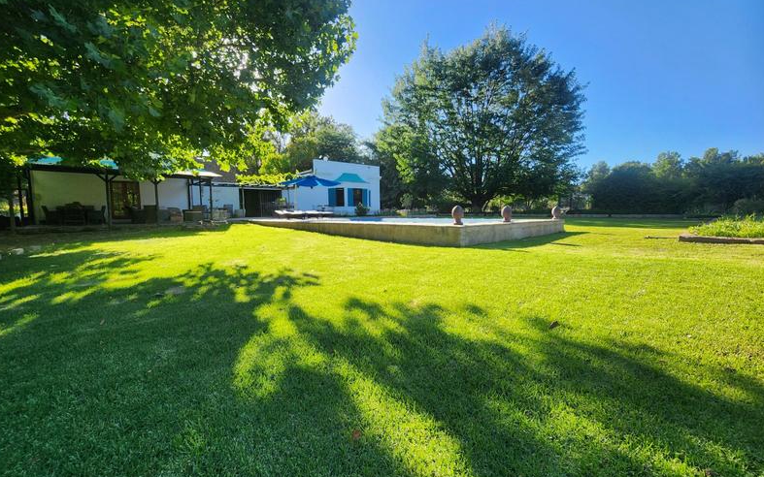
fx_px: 292
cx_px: 380
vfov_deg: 78.6
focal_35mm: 14
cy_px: 237
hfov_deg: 105.3
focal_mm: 2.2
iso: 50
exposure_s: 1/523
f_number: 2.2
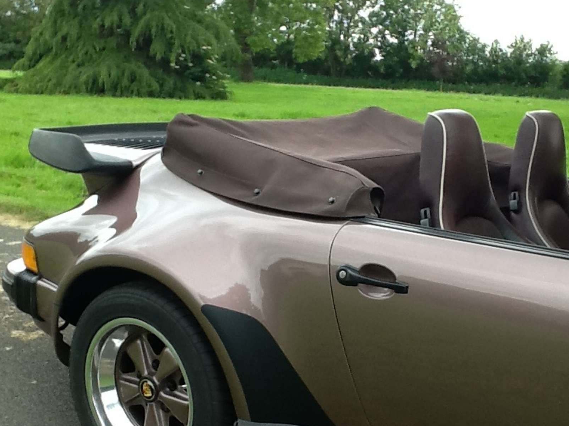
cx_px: 338
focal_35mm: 55
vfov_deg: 26.5
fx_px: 904
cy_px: 263
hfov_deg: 34.8
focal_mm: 2.03
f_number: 2.4
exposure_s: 1/216
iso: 40
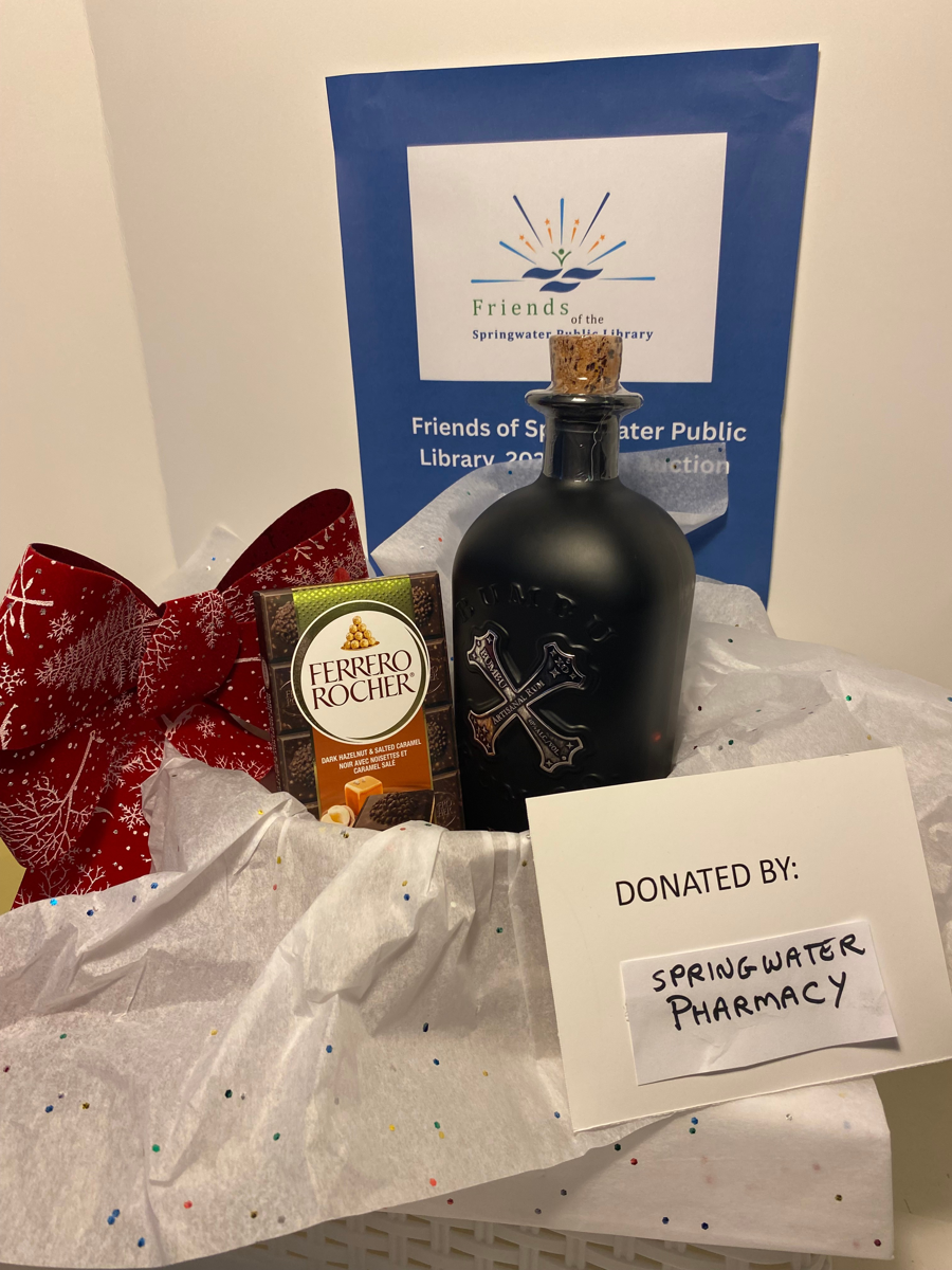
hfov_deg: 53.1
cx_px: 476
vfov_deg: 67.3
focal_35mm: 26
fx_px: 953
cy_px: 635
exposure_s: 1/120
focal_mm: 4.25
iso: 80
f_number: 1.8
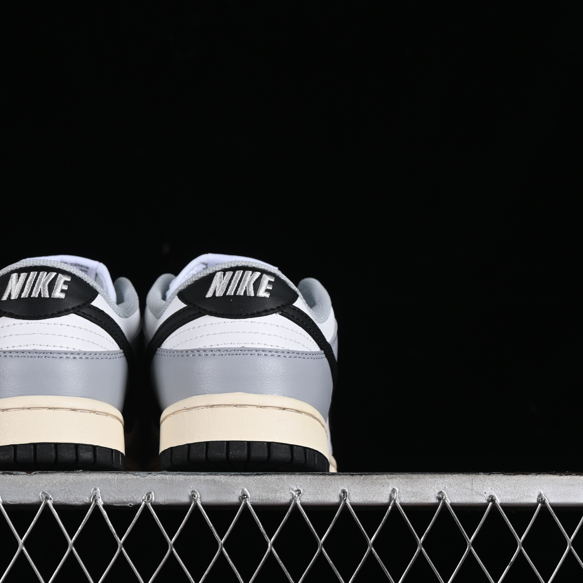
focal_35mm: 96
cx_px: 146
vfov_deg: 18.1
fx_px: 1829
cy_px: 292
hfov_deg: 18.0
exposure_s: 1/80
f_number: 8
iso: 160
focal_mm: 50
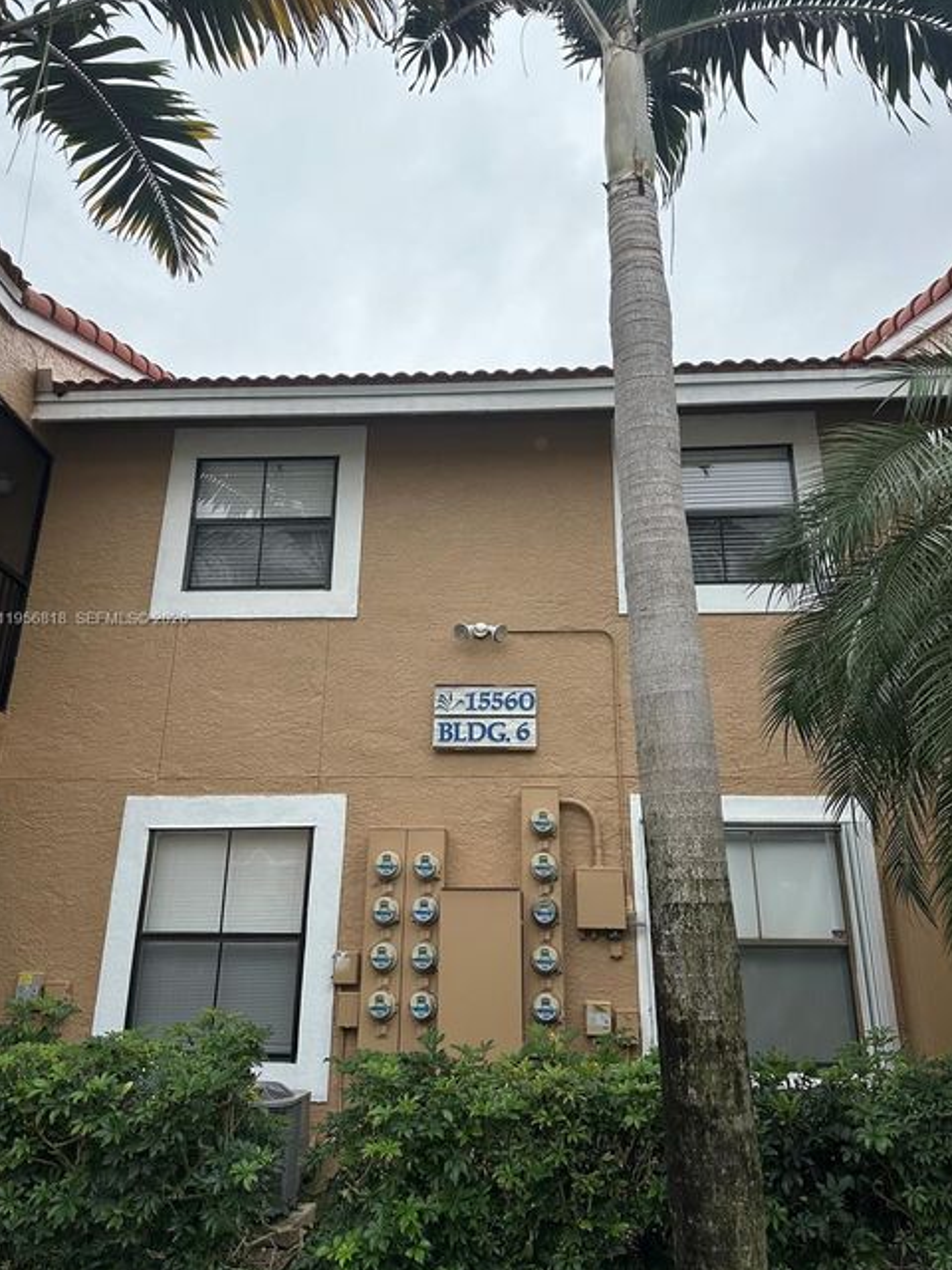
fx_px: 917
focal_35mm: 25
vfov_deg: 69.4
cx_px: 480
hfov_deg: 54.9
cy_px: 620
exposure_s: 1/3717
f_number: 1.78
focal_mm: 6.86
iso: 80
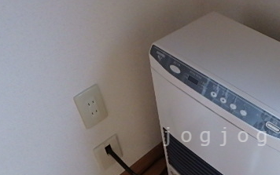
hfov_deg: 47.0
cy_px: 137
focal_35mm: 40
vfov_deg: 31.3
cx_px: 217
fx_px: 305
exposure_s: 1/15
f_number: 3.5
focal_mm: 3.7
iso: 800
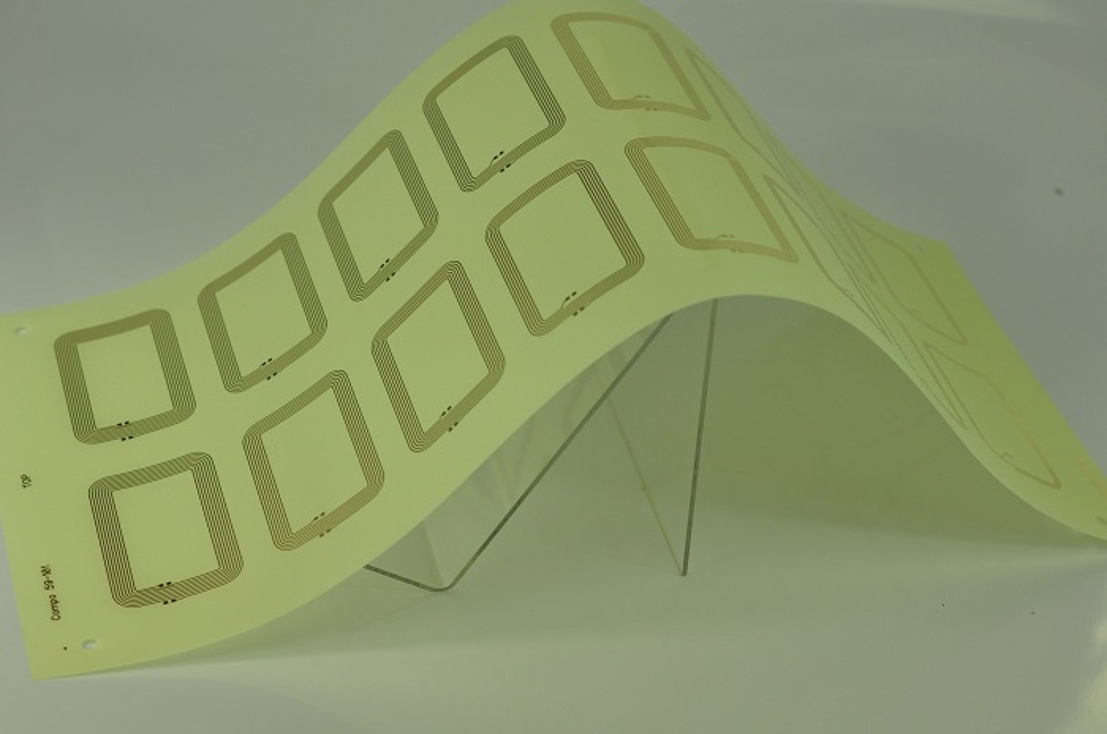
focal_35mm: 75
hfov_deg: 27.0
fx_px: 2302
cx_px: 554
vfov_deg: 18.1
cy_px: 367
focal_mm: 50
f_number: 5.6
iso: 800
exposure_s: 1/800
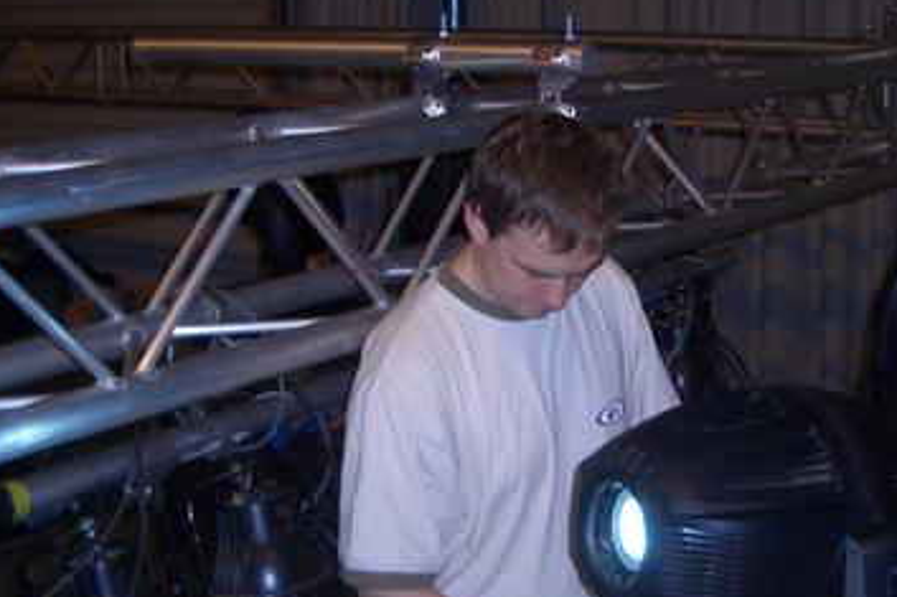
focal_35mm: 66
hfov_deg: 30.4
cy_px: 310
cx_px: 541
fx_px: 1644
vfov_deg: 20.6
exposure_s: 1/60
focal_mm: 5.8
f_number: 2.6
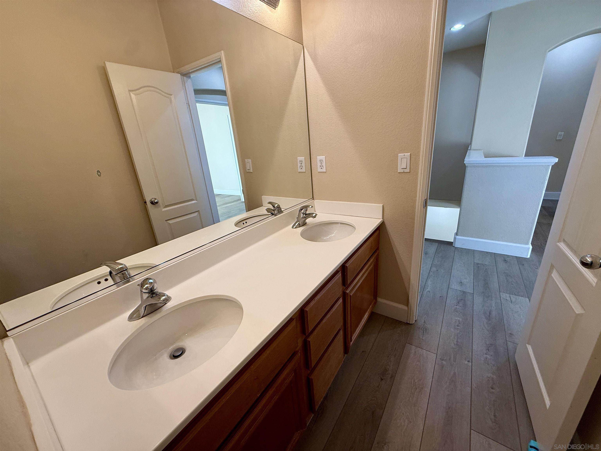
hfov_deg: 102.1
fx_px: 243
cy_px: 226
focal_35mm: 14
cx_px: 300
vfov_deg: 85.7
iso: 125
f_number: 2.2
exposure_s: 1/120
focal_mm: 2.22
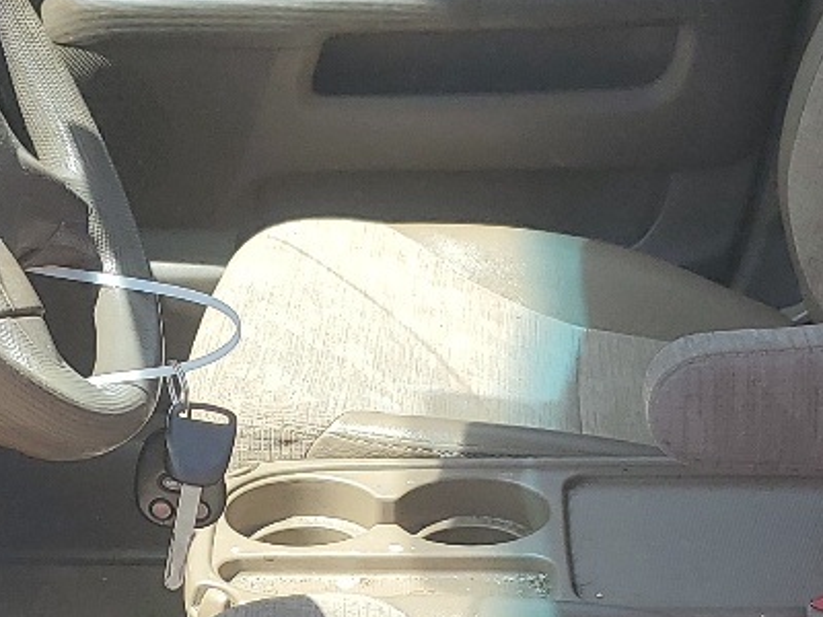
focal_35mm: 104
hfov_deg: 18.9
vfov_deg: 14.2
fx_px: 2473
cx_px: 370
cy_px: 471
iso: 50
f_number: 1.5
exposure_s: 1/769
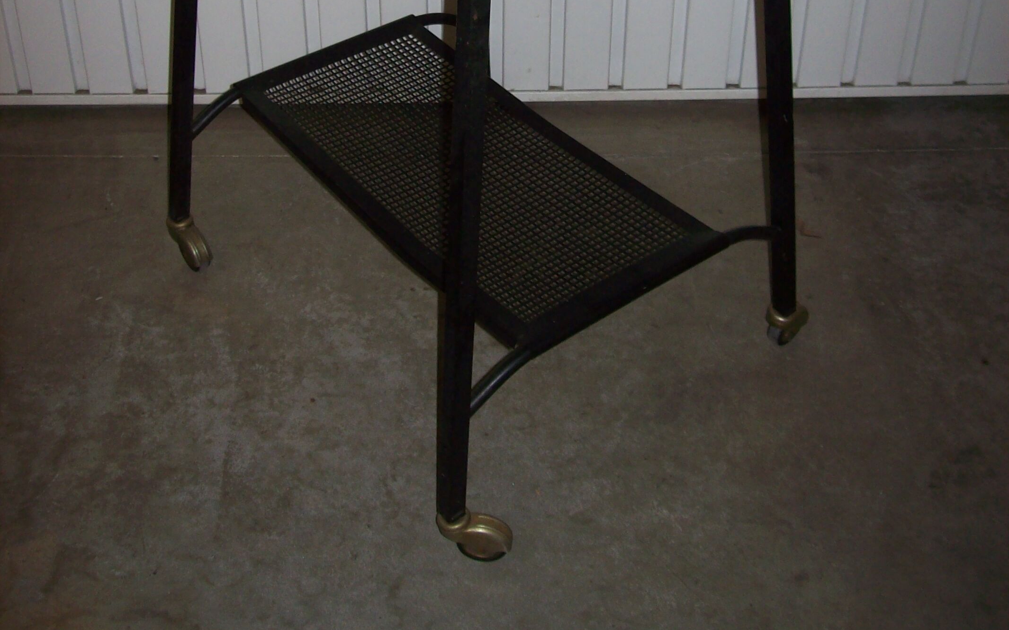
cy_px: 13
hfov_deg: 39.6
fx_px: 1402
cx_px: 505
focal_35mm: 51
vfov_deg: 24.3
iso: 80
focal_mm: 6
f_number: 2.7
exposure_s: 1/64
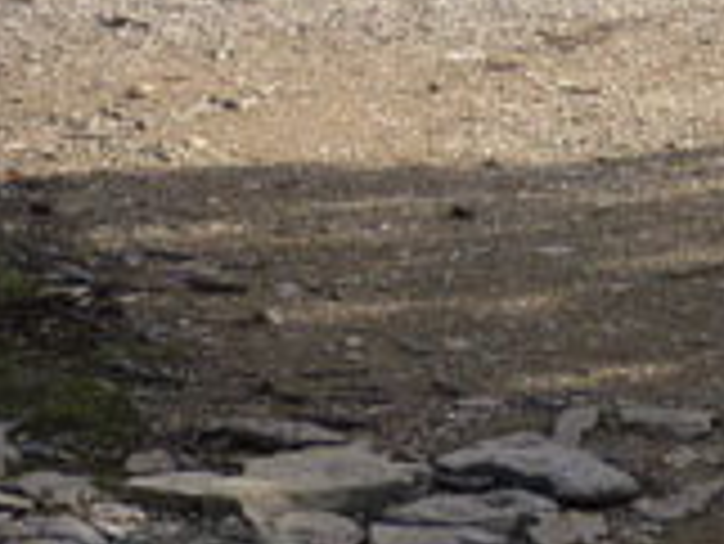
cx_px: 958
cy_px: -477
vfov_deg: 8.7
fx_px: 3433
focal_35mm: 164
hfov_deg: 11.7
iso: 80
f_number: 2.8
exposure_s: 1/800
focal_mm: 5.5
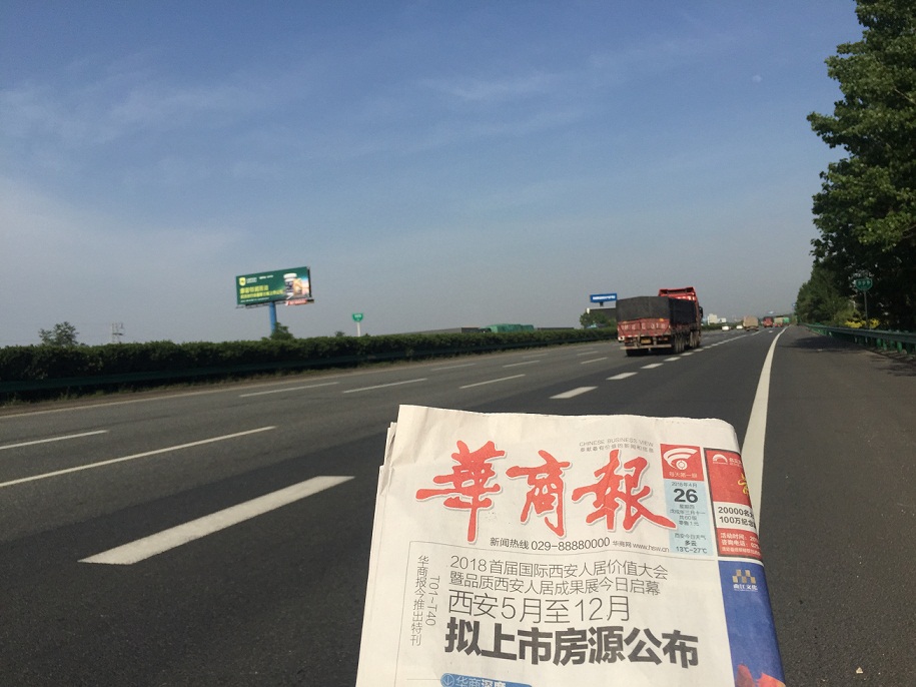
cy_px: 344
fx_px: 767
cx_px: 458
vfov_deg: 48.2
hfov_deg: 61.7
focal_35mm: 29
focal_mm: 4.15
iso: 32
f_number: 2.2
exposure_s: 1/3597
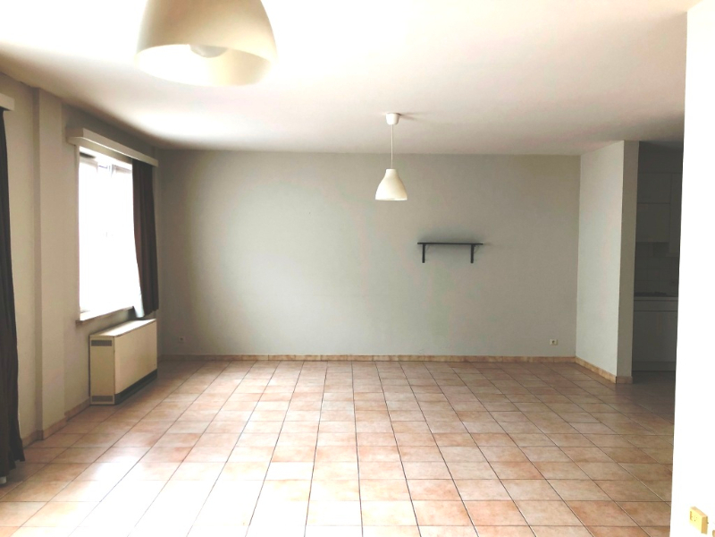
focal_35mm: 28
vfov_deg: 49.7
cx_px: 358
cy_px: 268
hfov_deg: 63.4
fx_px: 578
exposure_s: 1/30
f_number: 1.8
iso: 40
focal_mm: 4
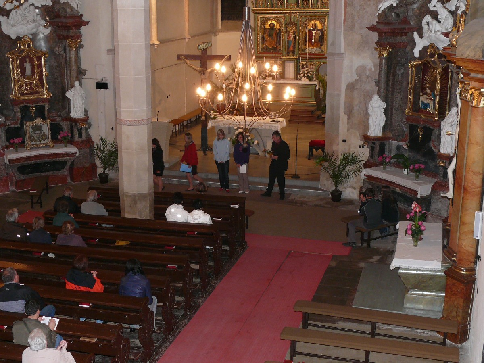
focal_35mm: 50
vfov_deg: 29.1
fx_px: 699
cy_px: 182
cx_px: 242
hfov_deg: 38.2
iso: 200
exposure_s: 1/30
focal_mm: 9
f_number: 2.8
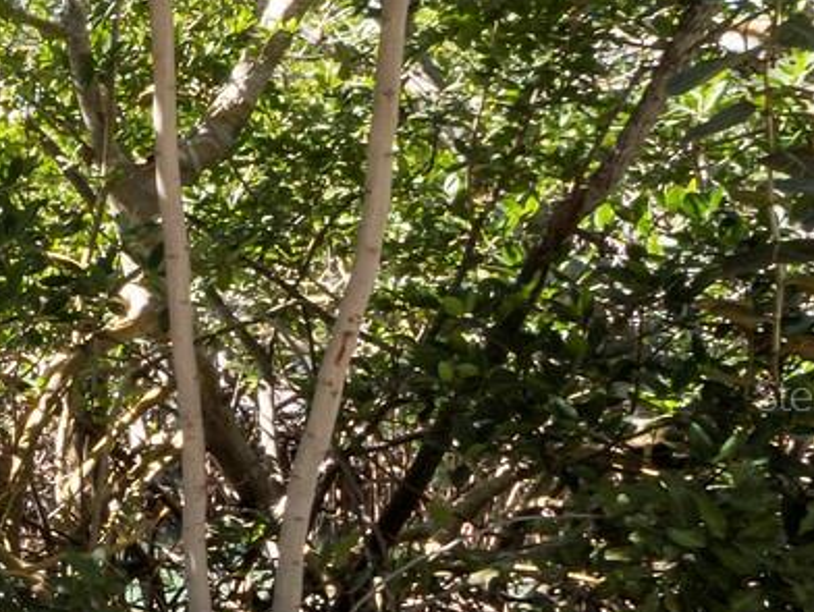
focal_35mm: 57
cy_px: 394
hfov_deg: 20.8
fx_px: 1342
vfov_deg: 25.6
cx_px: -708
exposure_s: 1/15
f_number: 14
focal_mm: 7
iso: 320
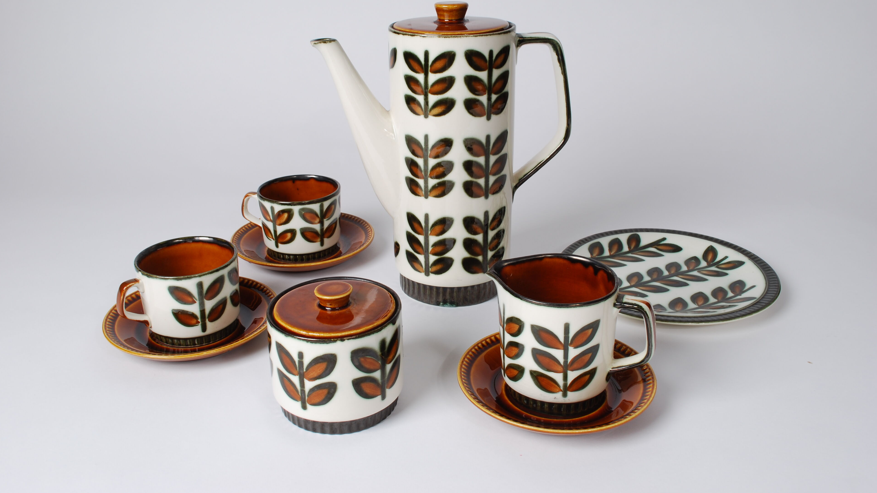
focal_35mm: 38
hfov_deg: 52.8
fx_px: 884
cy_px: 204
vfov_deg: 31.1
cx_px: 439
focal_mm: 24
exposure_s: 1/20
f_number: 14
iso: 100
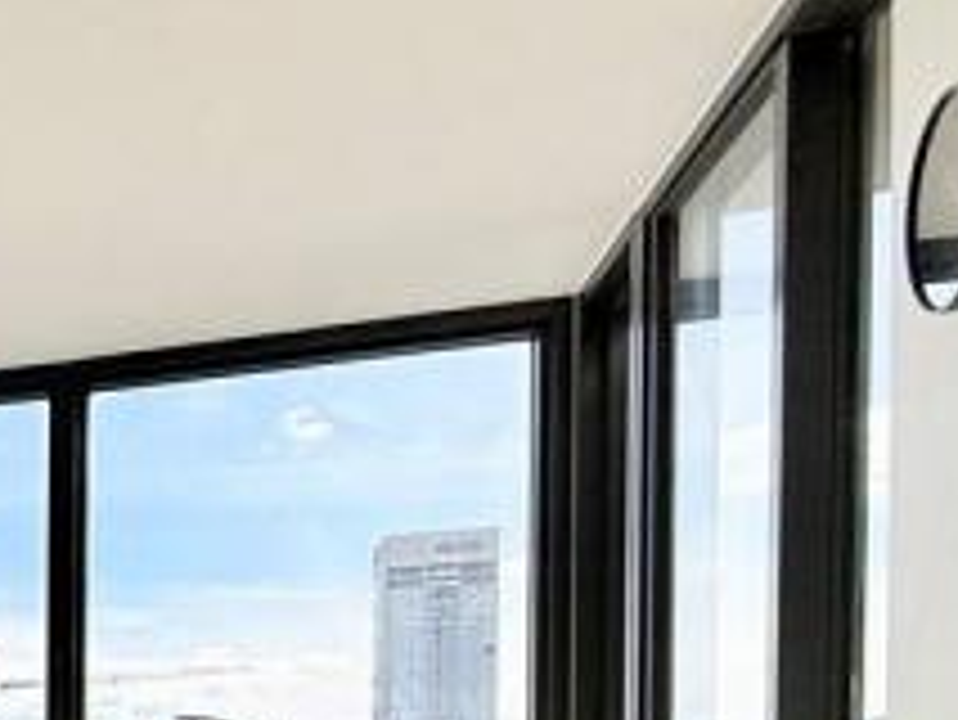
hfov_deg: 20.0
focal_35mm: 63
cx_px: -855
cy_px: 891
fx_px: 1745
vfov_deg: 21.4
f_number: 2.2
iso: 50
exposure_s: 1/312
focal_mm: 2.22
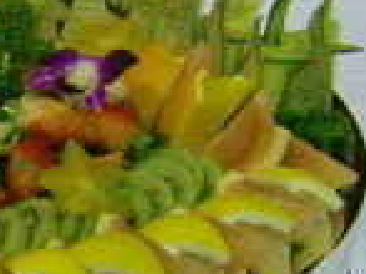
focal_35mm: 124
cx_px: -142
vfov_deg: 11.7
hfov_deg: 15.0
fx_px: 1310
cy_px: 318
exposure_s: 1/60
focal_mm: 4.9
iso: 320
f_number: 2.6
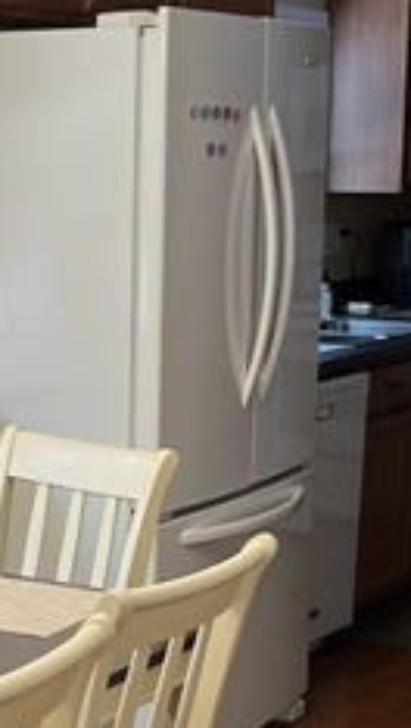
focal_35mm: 93
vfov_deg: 22.8
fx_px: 1798
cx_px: -9
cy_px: 513
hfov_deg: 12.9
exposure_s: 1/120
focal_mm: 5.1
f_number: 1.6
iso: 100
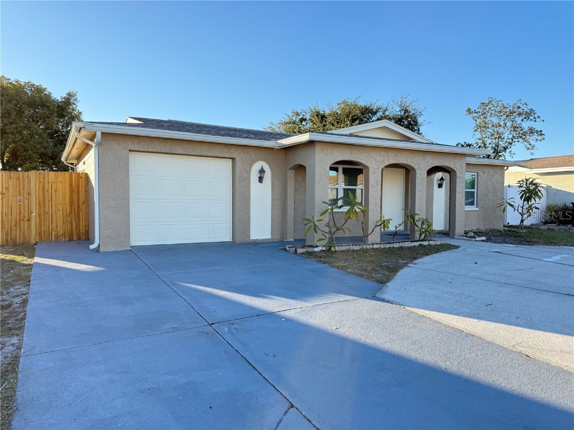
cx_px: 287
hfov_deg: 71.6
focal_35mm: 24
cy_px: 215
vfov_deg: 56.8
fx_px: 398
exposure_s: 1/822
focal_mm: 6.76
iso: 100
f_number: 1.78
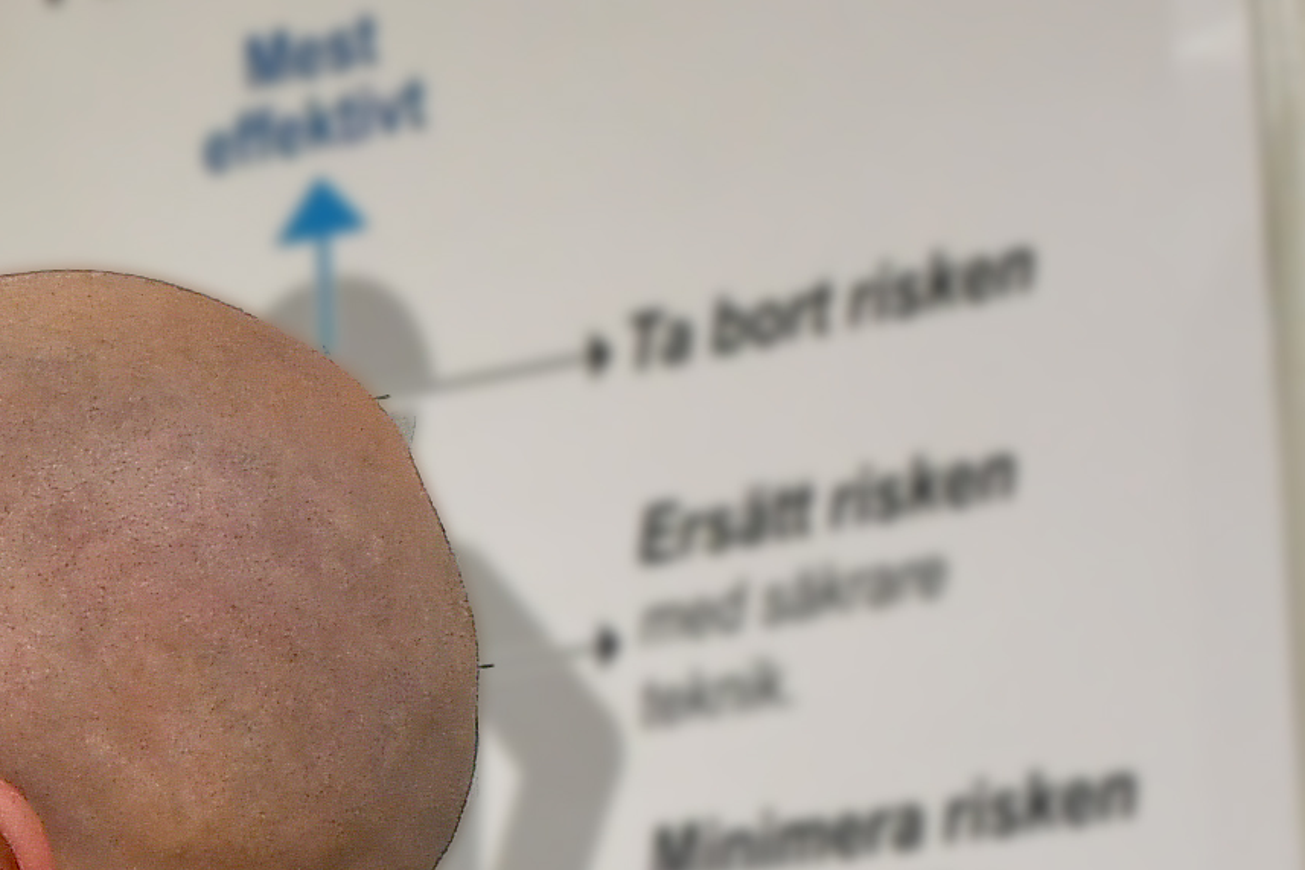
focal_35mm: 234
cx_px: -2896
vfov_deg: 5.8
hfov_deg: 7.5
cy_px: 1217
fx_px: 8480
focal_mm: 24
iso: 400
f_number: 4
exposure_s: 1/250
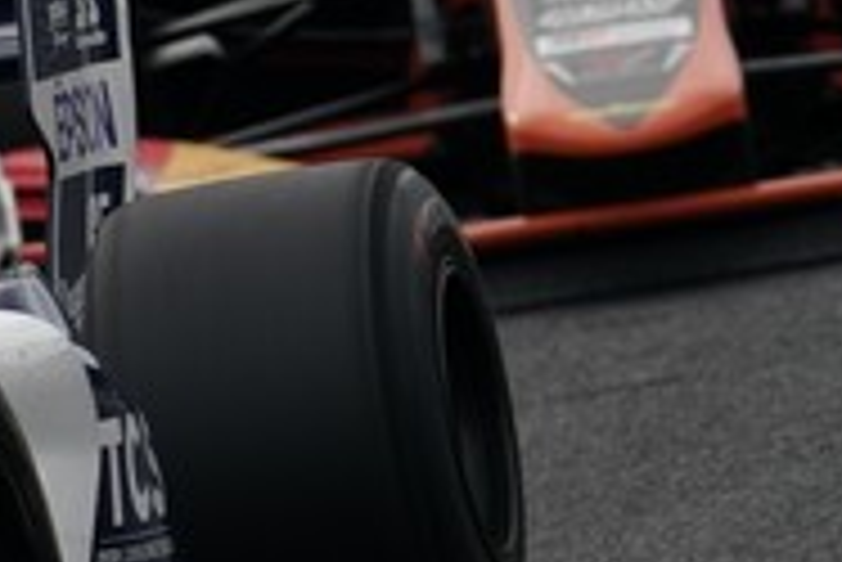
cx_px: -347
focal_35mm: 2309
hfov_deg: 0.9
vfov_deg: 0.6
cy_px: 238
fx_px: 54045
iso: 250
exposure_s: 1/800
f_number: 6.3
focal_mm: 600
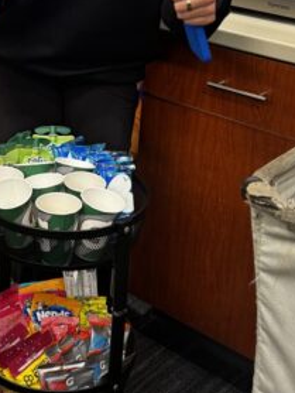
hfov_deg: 21.0
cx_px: 49
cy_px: 74
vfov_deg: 27.5
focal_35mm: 69
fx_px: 783
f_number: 1.78
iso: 200
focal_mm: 6.76
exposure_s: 1/60
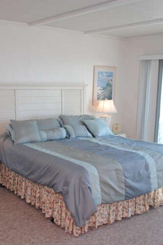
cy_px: 123
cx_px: 43
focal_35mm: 41
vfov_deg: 47.4
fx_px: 278
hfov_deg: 32.1
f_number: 5
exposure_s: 1/100
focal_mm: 18
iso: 200
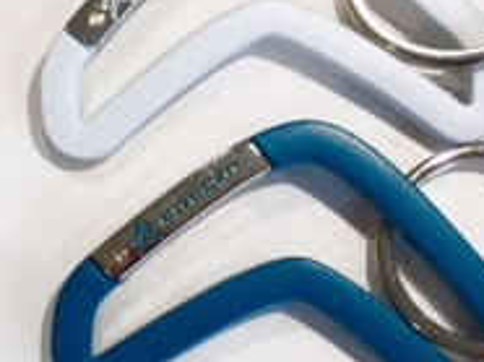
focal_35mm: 100
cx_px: -42
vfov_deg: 14.8
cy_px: 177
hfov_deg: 18.9
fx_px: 1396
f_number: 2.2
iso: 32
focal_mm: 4.15
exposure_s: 1/120
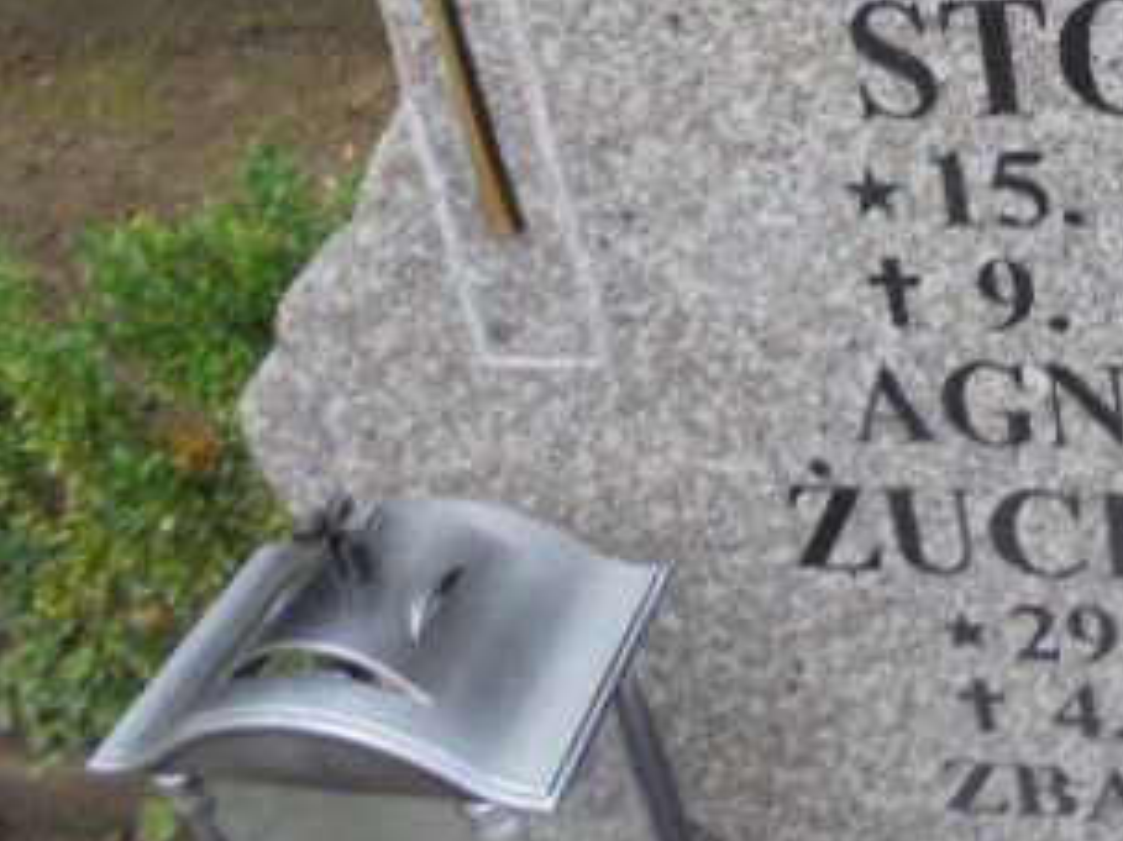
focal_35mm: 55
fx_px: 1784
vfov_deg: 25.4
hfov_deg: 32.7
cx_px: 1064
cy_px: 26
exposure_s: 1/60
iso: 100
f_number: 3.5
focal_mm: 4.6
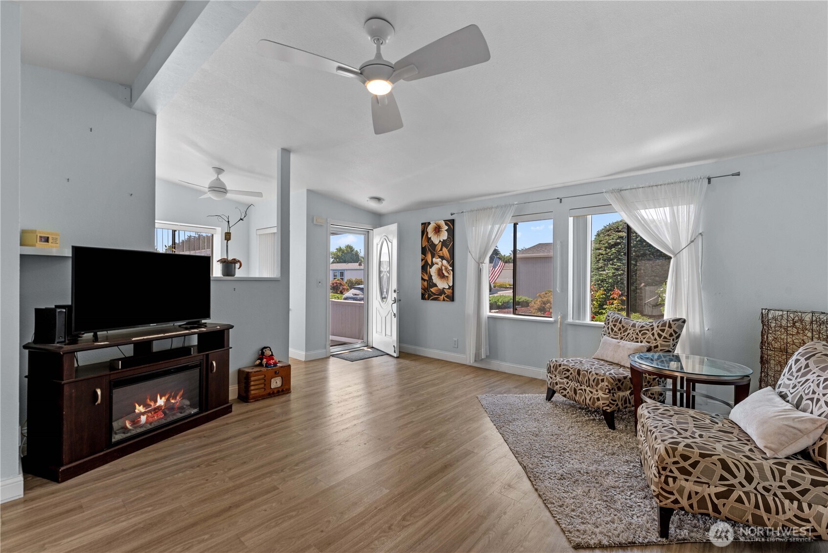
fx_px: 345
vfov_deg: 77.4
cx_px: 414
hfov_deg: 100.4
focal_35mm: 15
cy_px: 276
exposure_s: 1/20
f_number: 8
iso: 200
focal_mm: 15
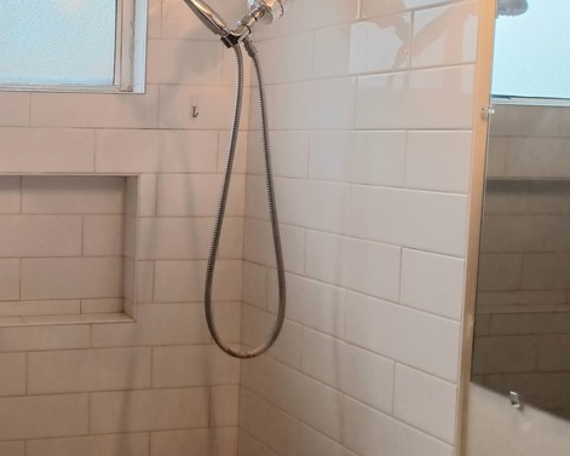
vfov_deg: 28.6
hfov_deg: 33.2
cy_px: 195
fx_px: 894
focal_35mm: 53
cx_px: 36
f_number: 1.8
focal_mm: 4.6
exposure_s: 1/50
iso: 64
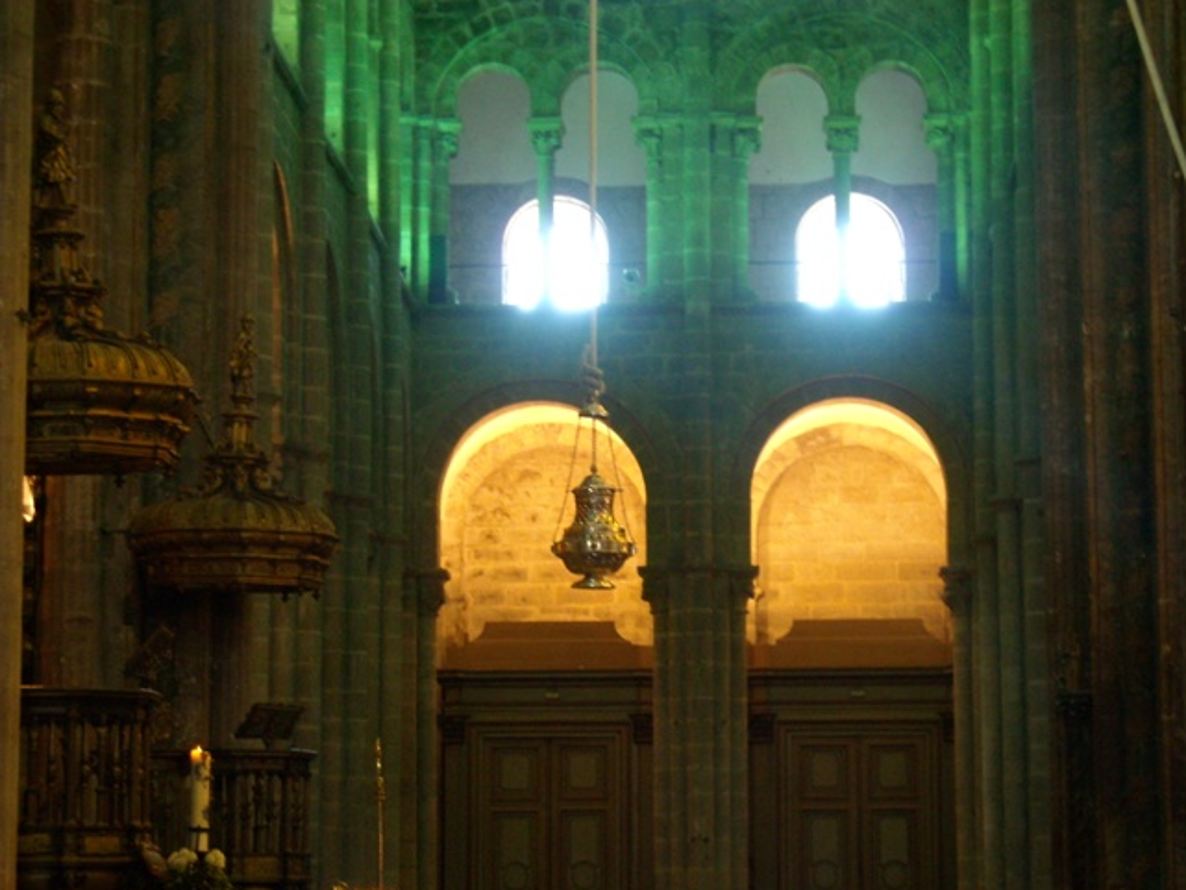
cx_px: 597
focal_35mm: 107
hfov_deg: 18.4
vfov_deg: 13.8
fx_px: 3667
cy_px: 446
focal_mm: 17.1
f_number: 4.7
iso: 400
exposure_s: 1/10
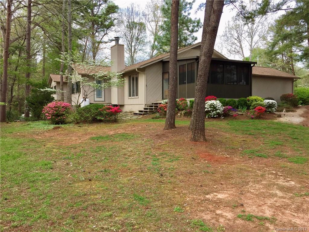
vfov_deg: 48.2
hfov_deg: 61.7
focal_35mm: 29
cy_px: 116
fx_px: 259
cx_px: 154
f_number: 2.2
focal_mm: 4.15
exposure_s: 1/289
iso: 32
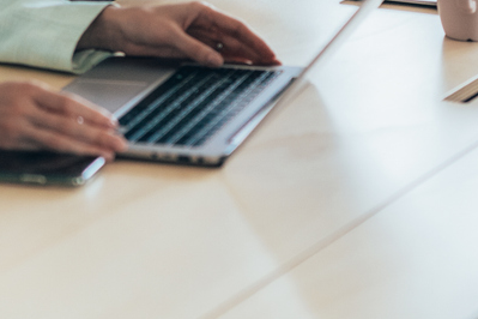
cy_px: -155
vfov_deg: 7.8
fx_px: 2297
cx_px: 150
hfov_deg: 11.9
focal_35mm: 173
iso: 1600
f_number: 2.2
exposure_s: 1/1250
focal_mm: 55
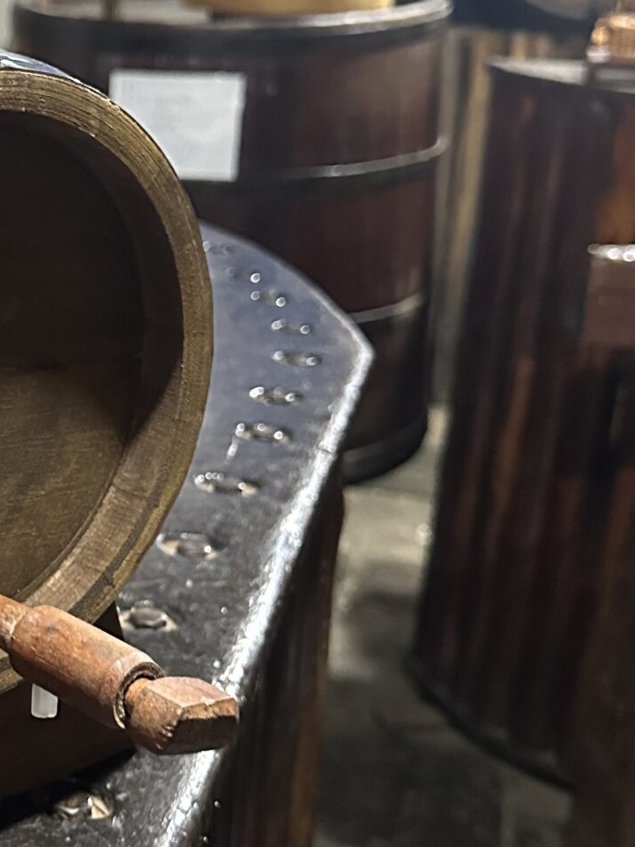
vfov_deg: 30.3
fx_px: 1565
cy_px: 403
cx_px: -167
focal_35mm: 64
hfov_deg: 21.0
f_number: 1.78
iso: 1000
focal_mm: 6.86
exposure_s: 1/40
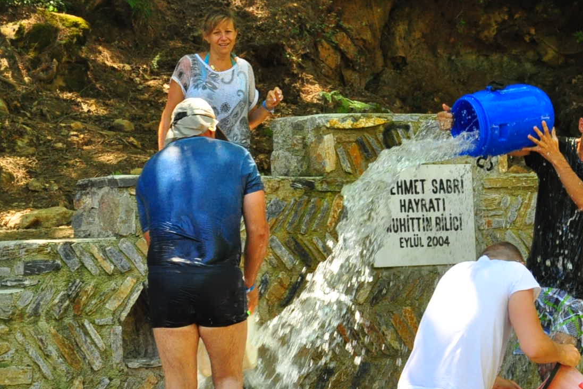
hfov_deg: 16.6
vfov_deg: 11.1
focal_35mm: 123
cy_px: 156
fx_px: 1991
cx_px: 340
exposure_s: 1/250
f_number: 8
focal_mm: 42
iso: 1600
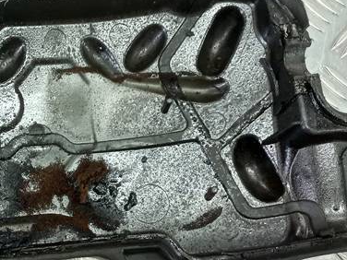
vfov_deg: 21.6
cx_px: 30
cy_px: 143
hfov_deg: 27.5
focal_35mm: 68
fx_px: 682
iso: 100
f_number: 1.8
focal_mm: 4.6
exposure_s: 1/50
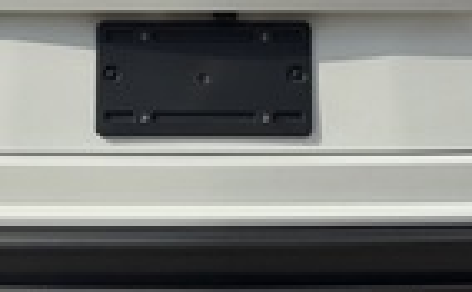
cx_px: 219
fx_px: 1938
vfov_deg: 8.6
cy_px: 12
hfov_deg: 13.9
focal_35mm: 151
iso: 80
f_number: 1.78
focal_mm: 6.76
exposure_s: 1/15385
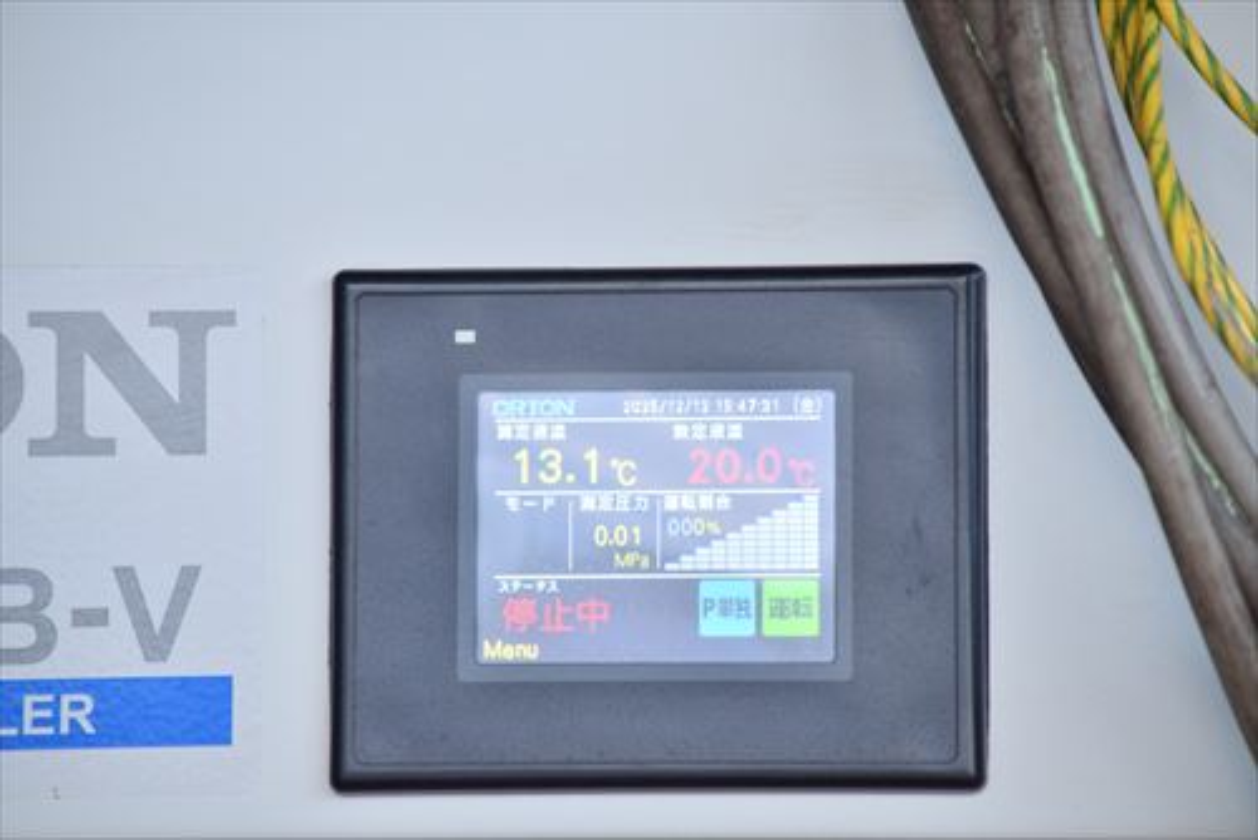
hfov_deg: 7.0
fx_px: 10227
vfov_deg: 4.7
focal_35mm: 292
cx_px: 629
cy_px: 420
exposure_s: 1/100
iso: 1250
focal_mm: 195
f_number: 6.3
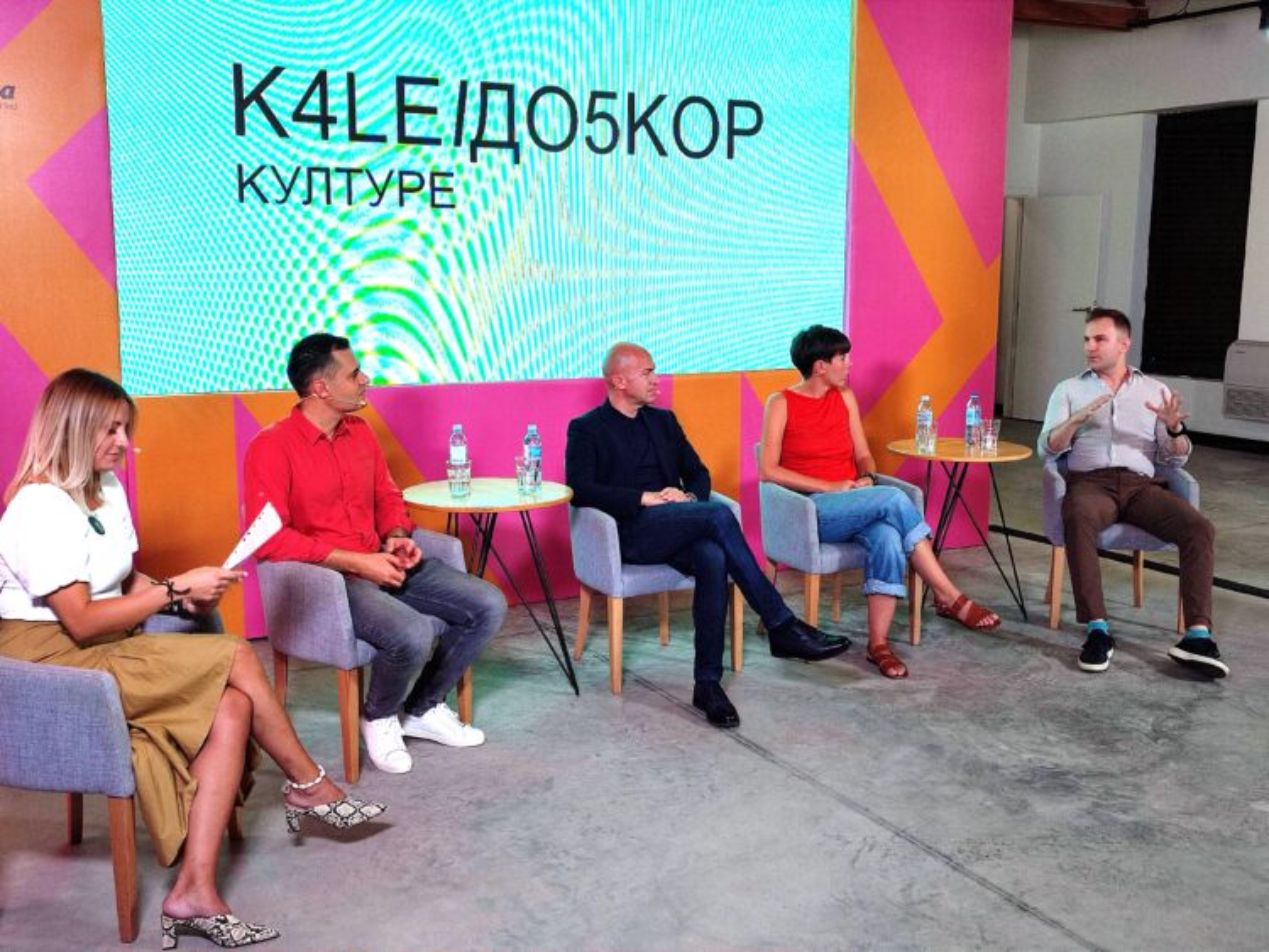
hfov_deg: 69.4
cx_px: 634
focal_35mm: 25
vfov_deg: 54.9
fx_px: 917
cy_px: 476
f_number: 1.9
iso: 82
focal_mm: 6.04
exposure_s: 1/50
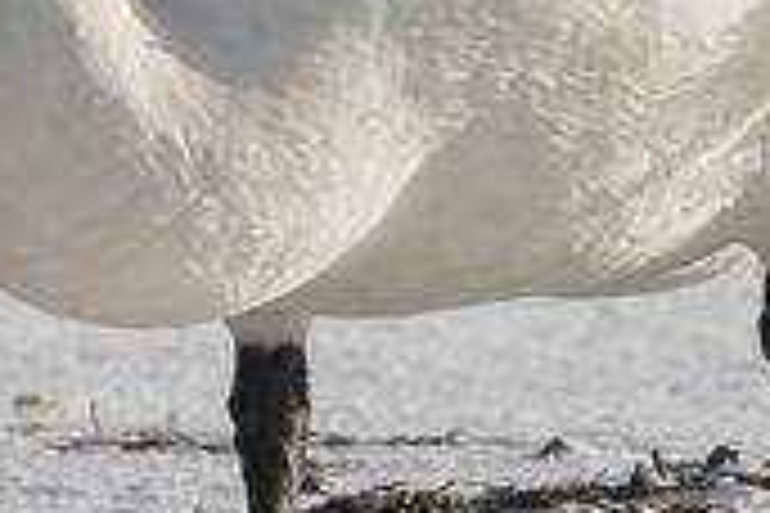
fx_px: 46004
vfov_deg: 0.6
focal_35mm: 2151
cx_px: 198
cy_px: 74
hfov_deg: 1.0
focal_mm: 800
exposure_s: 1/1250
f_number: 8
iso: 125
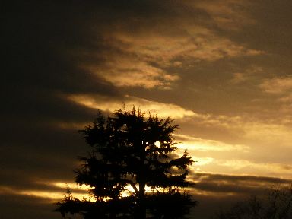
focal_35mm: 110
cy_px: 110
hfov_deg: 17.9
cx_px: 146
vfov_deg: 13.5
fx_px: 928
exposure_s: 1/200
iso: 100
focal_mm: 12
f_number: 13
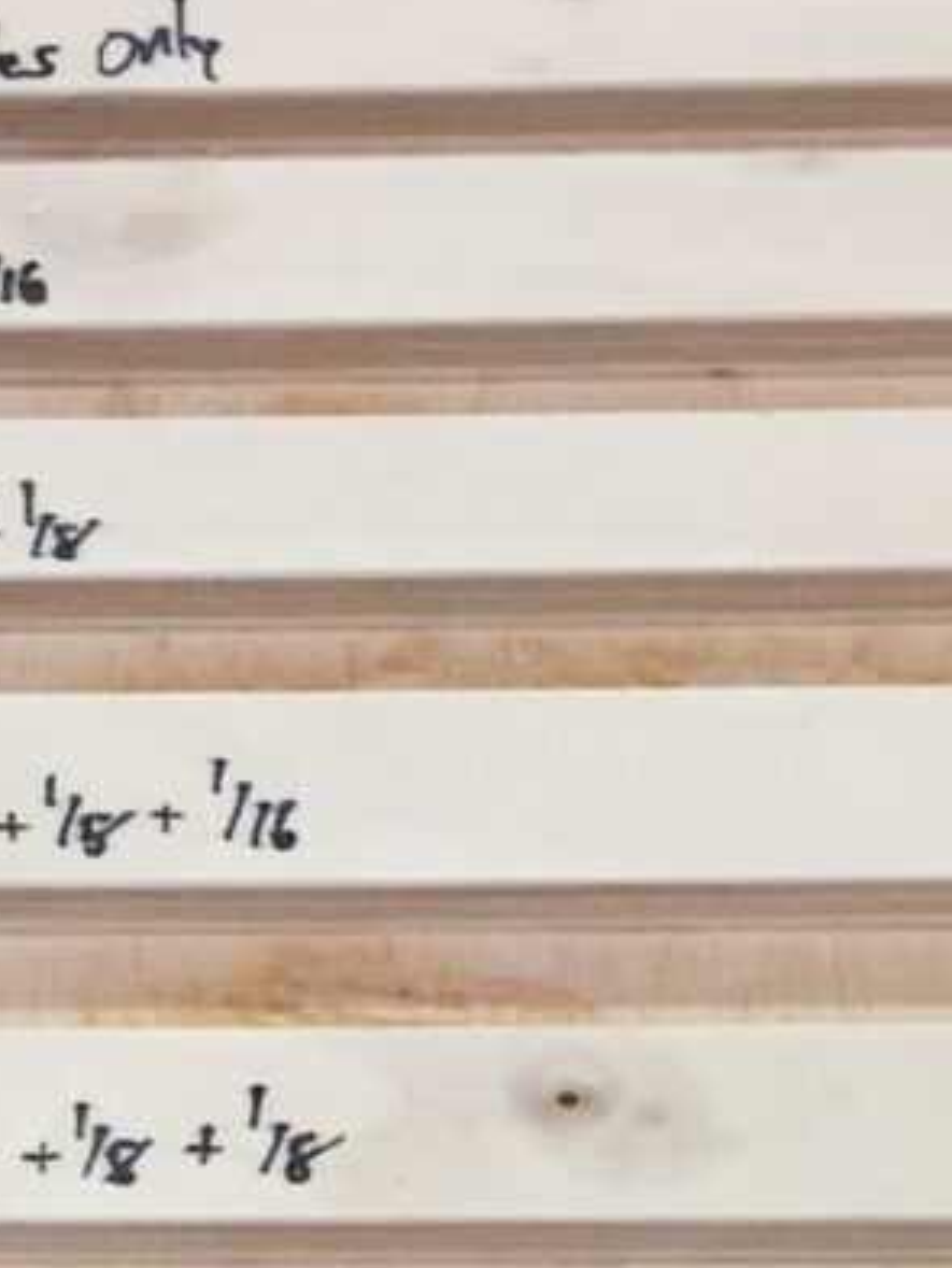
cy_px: 2097
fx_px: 4325
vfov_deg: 15.0
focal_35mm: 118
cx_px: 258
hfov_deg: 12.5
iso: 64
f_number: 2.2
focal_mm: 4.15
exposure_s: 1/30
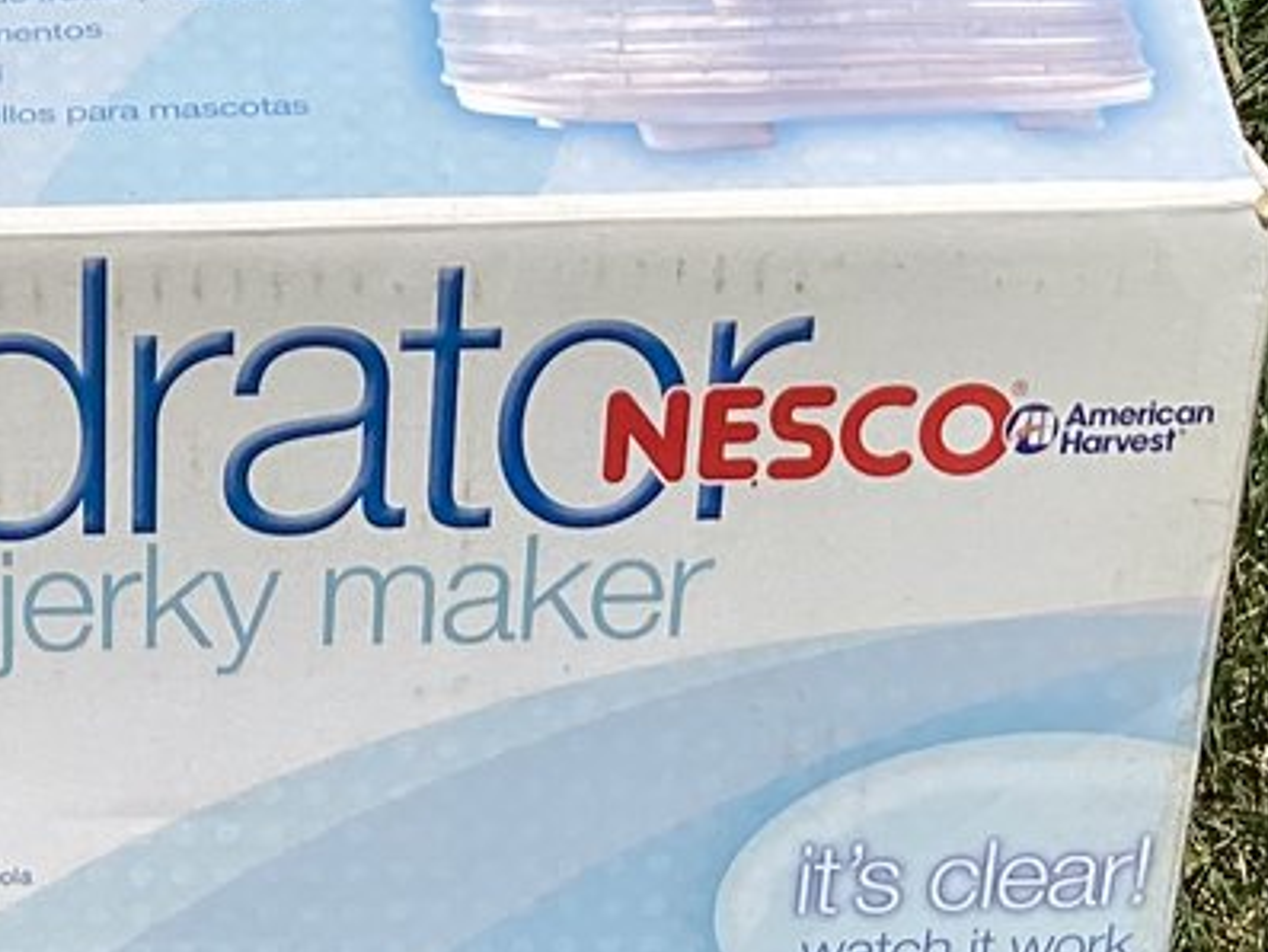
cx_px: -65
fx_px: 4324
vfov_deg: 11.8
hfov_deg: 16.3
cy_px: 1621
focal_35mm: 118
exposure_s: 1/2632
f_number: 2.4
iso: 25
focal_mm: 3.3
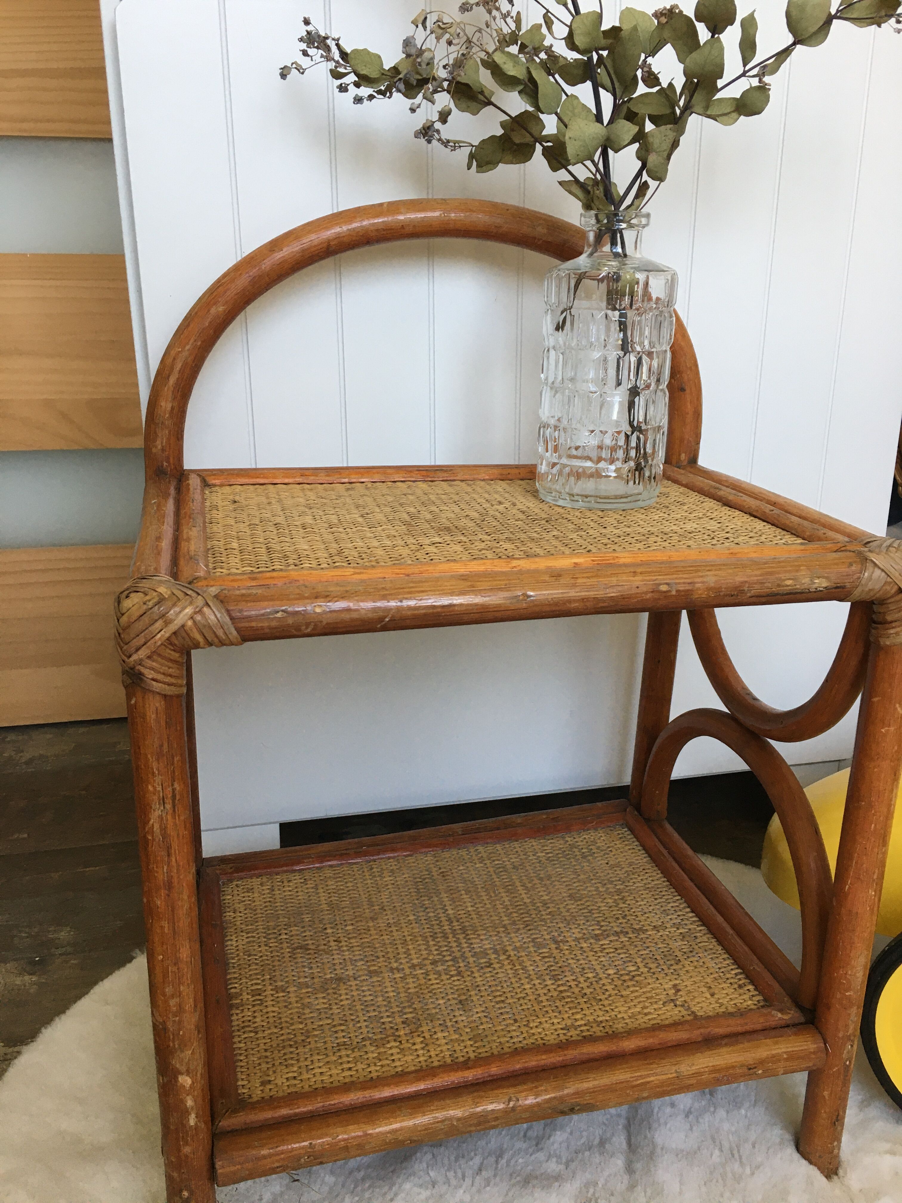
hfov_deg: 48.2
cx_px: 451
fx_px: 1008
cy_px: 602
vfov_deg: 61.7
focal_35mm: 29
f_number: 2.2
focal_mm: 4.15
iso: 40
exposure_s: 1/33
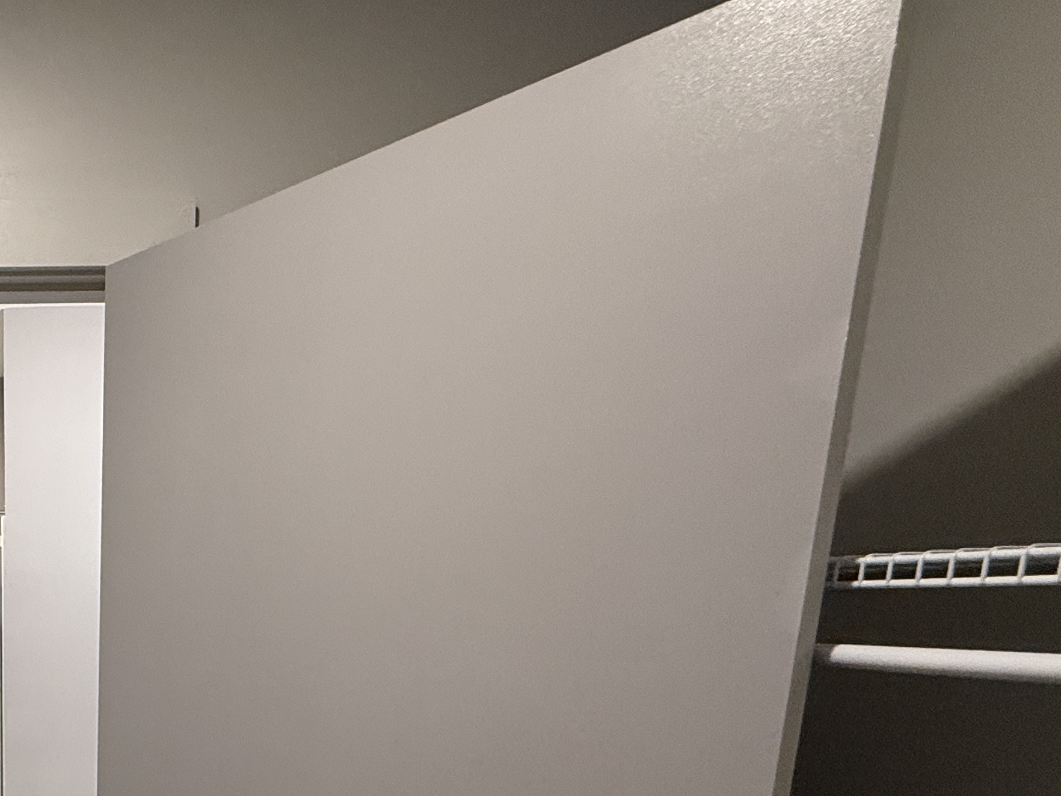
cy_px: 811
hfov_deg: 47.8
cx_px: 17
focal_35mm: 32
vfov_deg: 38.7
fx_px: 981
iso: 250
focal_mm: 2.22
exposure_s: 1/60
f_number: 2.2
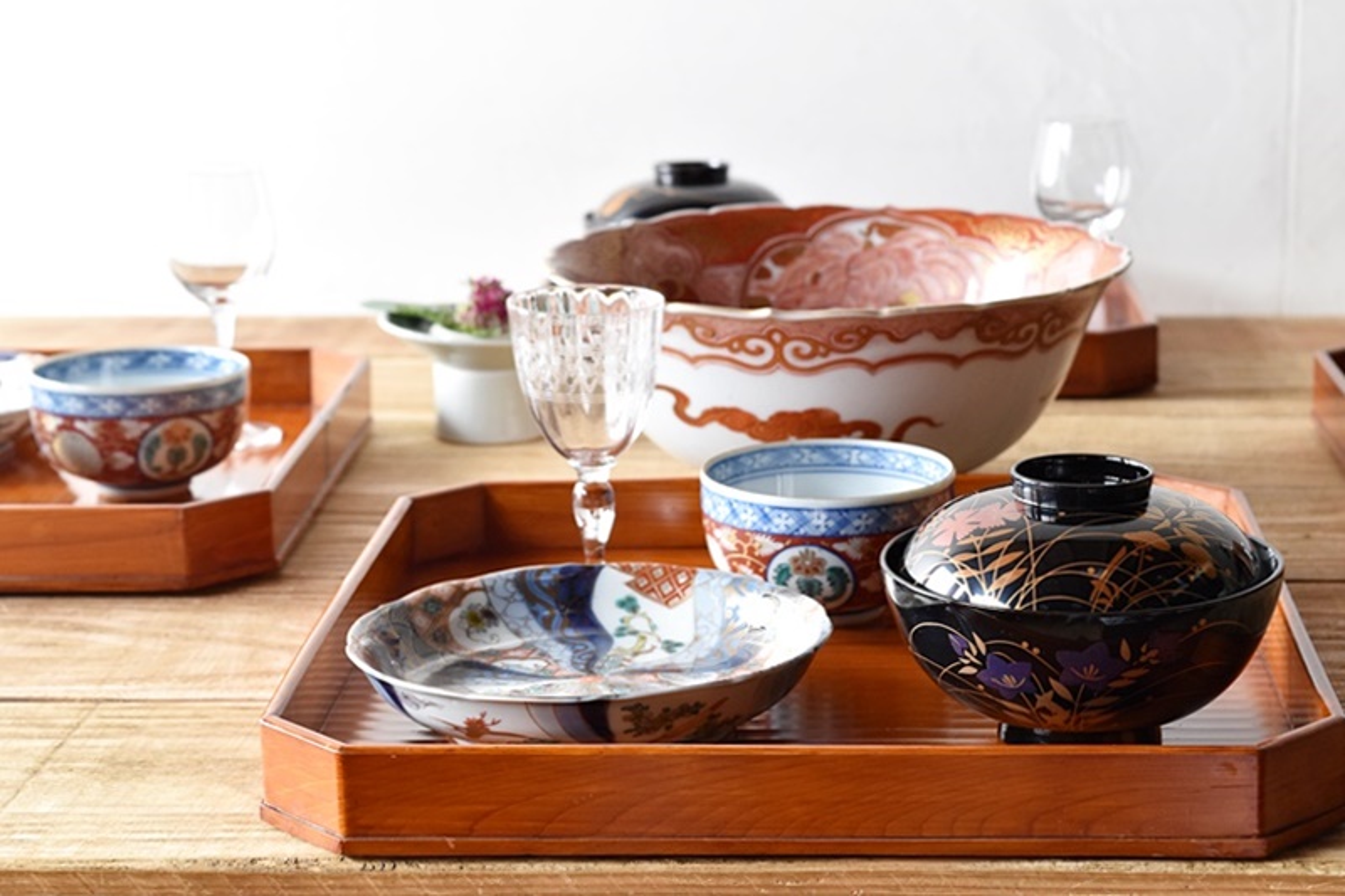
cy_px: 448
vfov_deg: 16.5
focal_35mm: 82
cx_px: 672
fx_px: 3081
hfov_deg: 24.6
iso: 800
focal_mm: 55
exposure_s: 1/5
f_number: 9
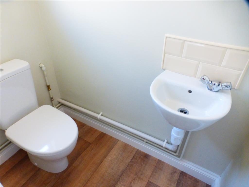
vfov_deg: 56.8
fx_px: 173
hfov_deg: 71.6
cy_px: 94
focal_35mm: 24
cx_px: 124
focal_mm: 4.3
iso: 400
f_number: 3.3
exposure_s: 1/50
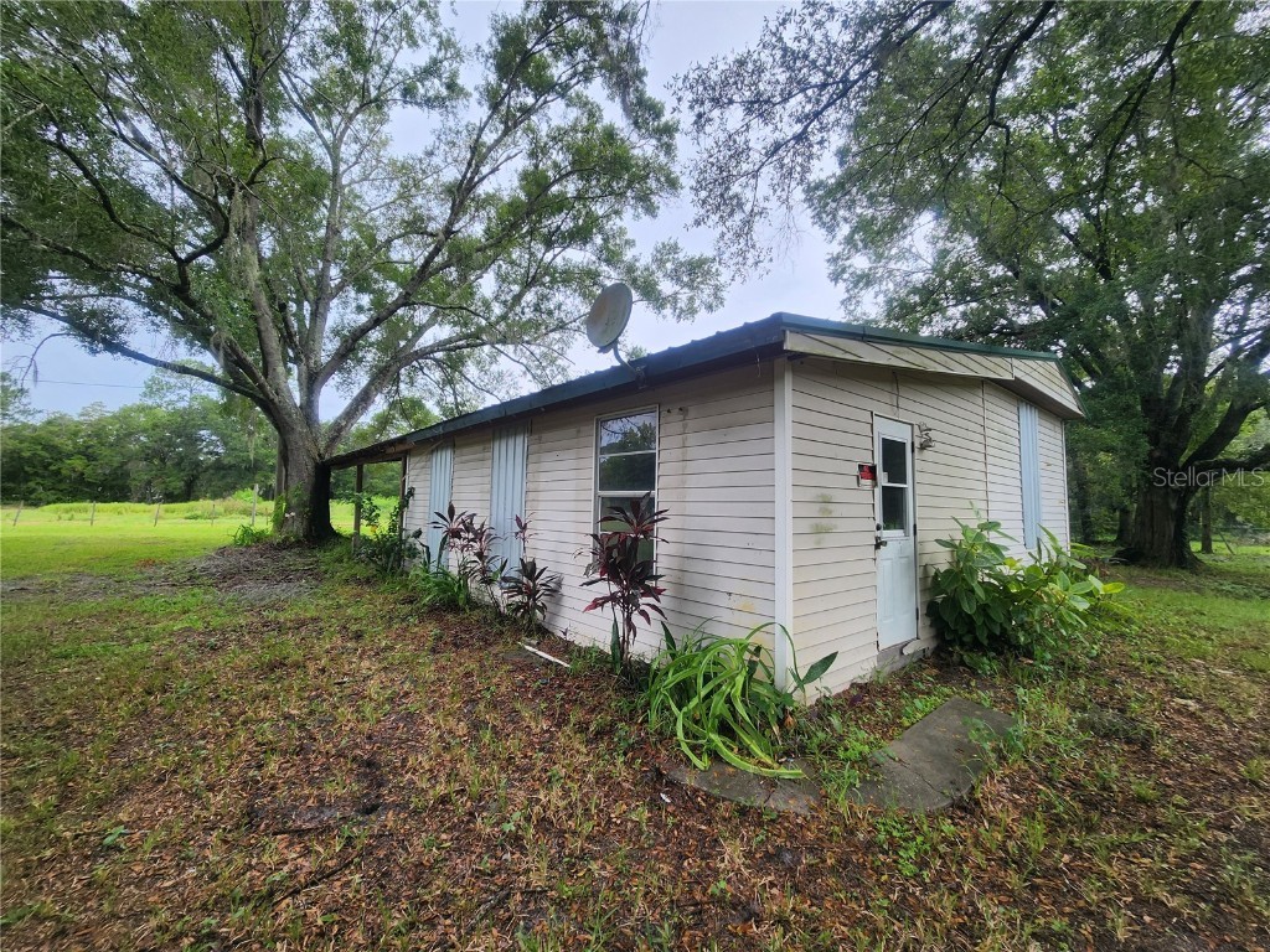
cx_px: 635
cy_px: 476
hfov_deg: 106.2
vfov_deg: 89.9
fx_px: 477
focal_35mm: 13
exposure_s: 1/222
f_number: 2.2
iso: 50
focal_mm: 2.2
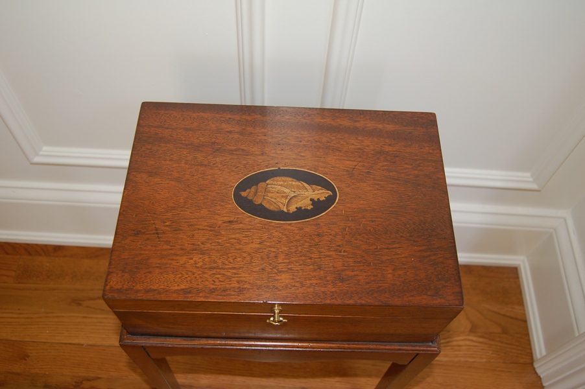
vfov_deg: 38.3
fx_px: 560
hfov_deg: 55.1
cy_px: 194
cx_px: 292
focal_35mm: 34
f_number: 3.8
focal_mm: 23
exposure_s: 1/60
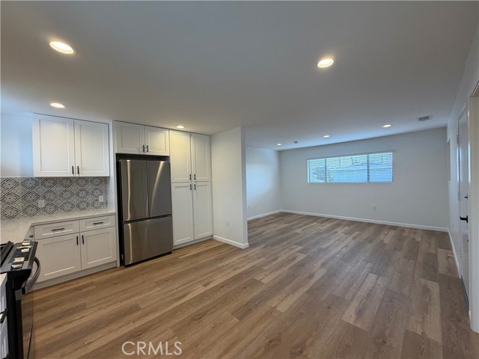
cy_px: 180
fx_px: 194
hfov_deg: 102.1
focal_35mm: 14
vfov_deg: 85.7
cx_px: 240
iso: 125
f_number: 2.2
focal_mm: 2.22
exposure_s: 1/120
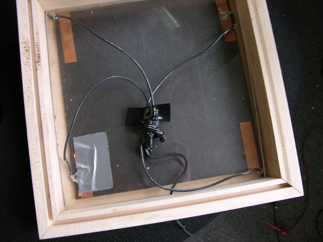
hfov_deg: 52.6
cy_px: 121
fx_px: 327
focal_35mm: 35
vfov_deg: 40.7
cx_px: 162
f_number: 2.8
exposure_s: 1/34
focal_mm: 8.9
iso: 50
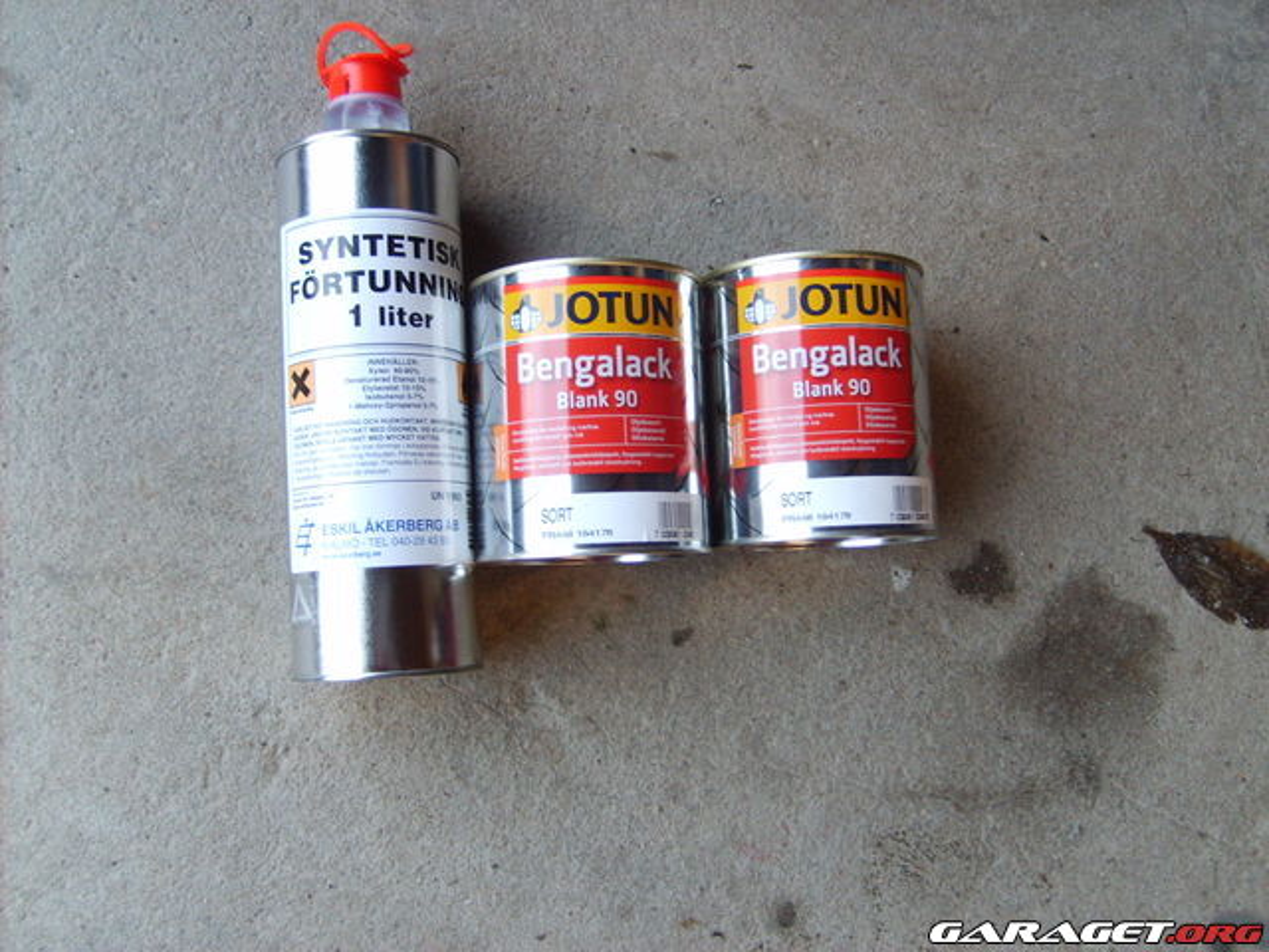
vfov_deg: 40.7
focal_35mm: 35
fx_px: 1283
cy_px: 476
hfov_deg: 52.6
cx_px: 634
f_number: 2.8
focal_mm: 5.8
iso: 93
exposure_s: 1/30
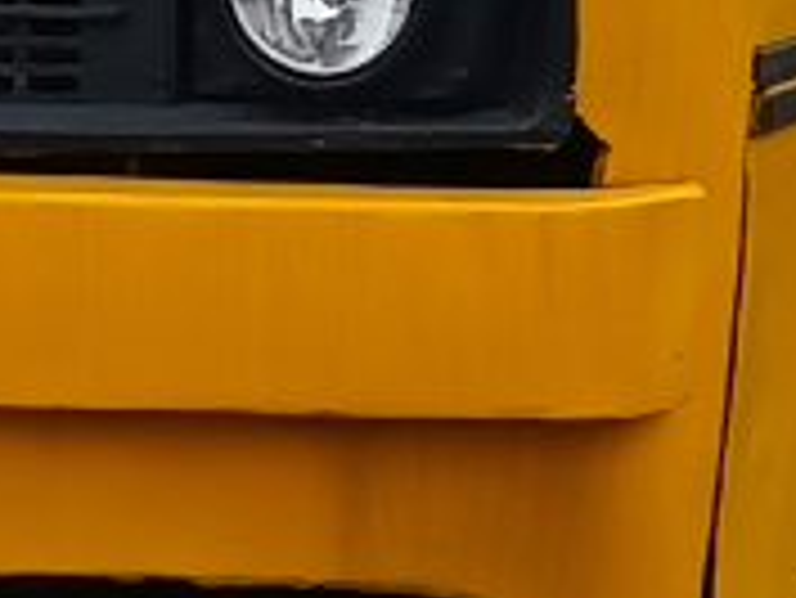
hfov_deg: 5.0
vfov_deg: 3.7
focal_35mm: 396
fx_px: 9112
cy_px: -1095
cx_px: 225
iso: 251
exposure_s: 1/100
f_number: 1.9
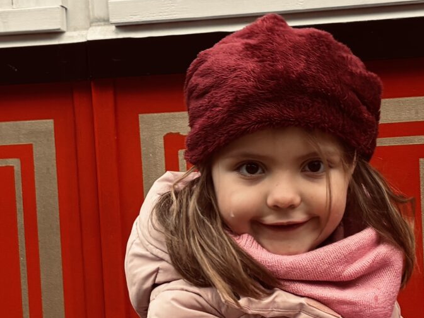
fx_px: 1213
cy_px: 218
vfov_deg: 14.9
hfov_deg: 19.8
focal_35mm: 99
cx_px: 242
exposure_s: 1/50
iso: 80
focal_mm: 5.96
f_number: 1.6
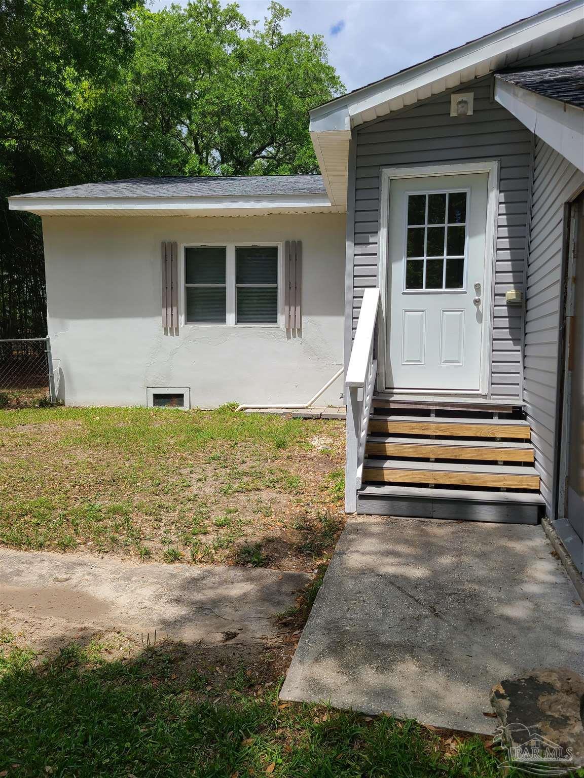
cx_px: 292
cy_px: 389
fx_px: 585
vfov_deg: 67.3
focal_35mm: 26
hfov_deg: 53.1
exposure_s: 1/2937
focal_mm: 5.4
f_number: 1.8
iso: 40
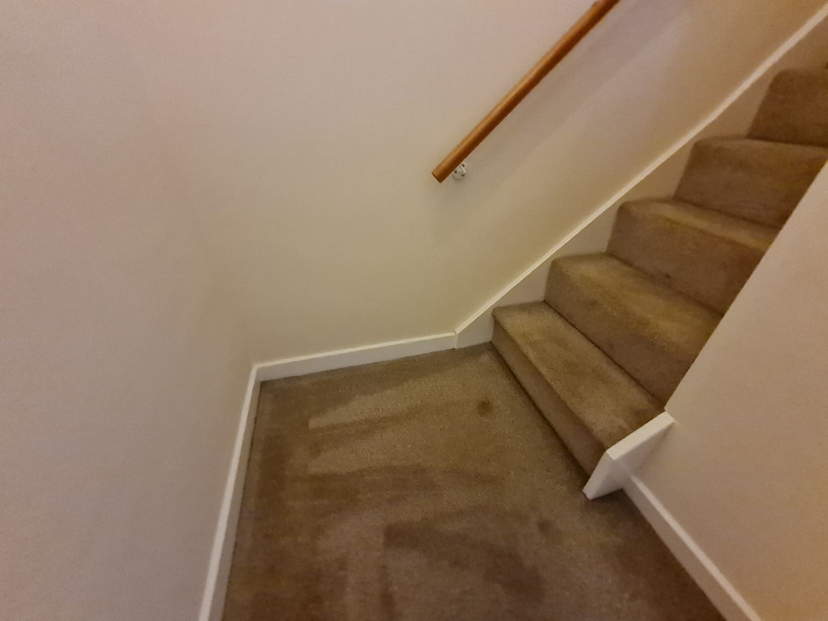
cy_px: 310
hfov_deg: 106.2
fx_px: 311
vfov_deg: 89.9
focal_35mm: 13
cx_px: 414
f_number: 2.2
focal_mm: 1.74
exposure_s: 1/25
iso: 800
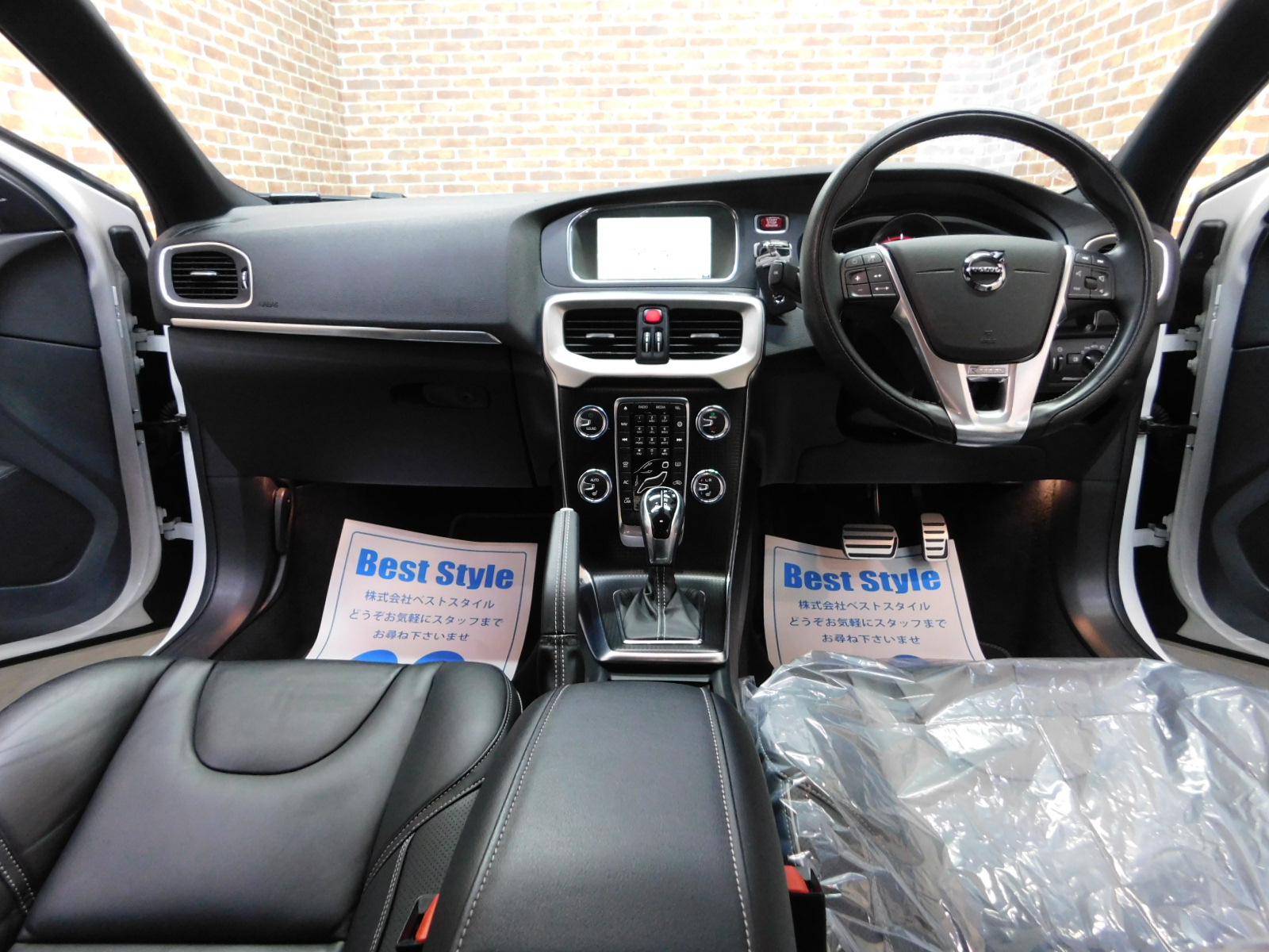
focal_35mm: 23
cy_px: 476
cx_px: 634
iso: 400
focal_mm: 4
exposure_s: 1/15
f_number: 3
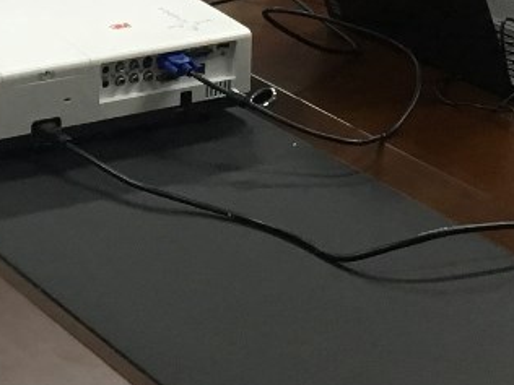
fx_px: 2183
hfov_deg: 13.3
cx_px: 80
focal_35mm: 147
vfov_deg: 9.6
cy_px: -305
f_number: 2.2
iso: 125
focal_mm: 4.15
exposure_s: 1/33
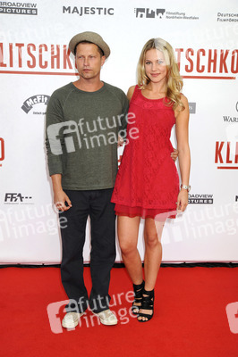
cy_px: 178
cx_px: 119
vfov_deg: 42.8
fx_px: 457
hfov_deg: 29.2
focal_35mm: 46
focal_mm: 46
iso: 500
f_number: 5.6
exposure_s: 1/160
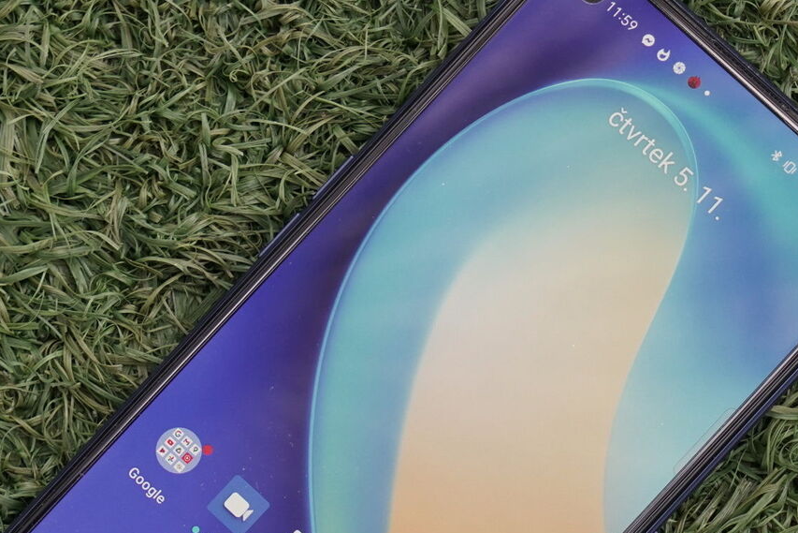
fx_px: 3192
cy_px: 457
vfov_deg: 9.5
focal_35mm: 144
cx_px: 387
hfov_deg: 14.2
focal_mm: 64
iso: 1600
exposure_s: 1/200
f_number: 7.1
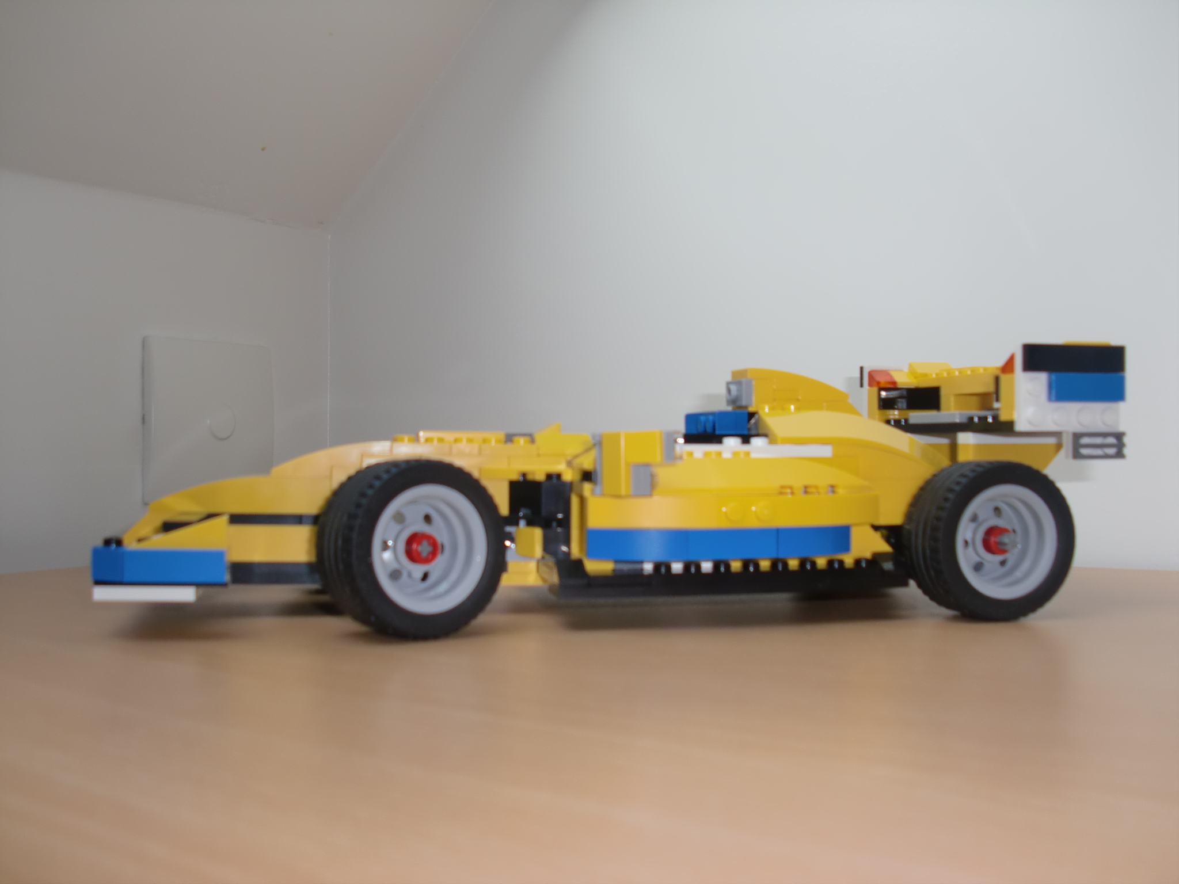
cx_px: 590
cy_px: 442
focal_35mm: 36
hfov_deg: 51.4
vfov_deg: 39.7
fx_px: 1226
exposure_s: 1/60
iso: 64
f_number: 2.8
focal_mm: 6.3
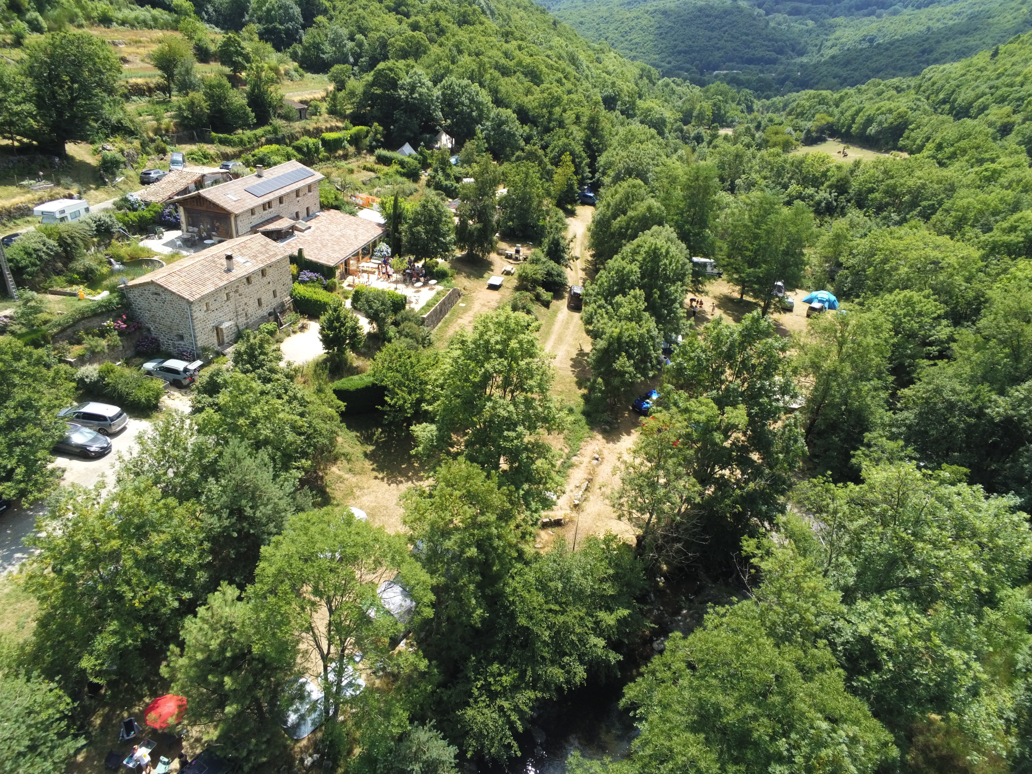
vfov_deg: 58.9
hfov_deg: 73.9
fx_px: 686
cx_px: 516
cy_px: 387
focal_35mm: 23
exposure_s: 1/961
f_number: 2.4
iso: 160
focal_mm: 4
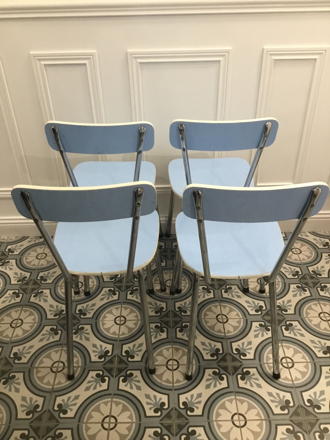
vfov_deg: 58.4
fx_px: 394
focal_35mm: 31
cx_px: 165
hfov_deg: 45.4
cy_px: 220
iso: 200
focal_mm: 3.3
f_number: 2.4
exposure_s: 1/20
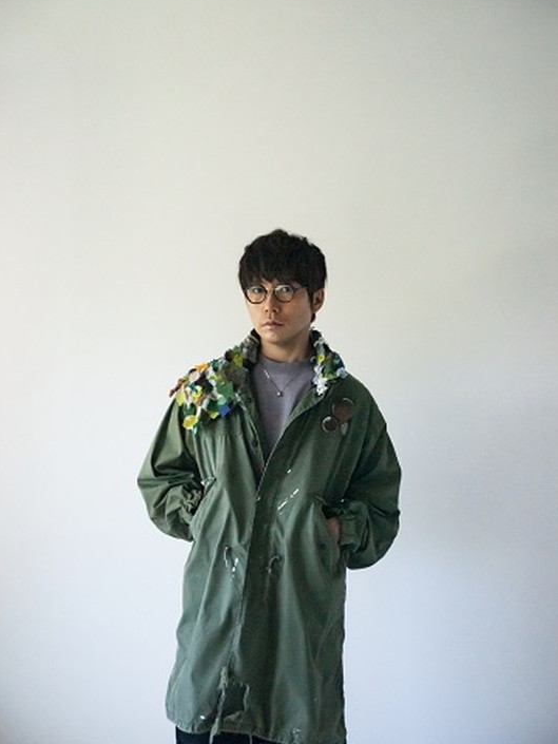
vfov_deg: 32.2
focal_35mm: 60
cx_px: 279
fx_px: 1289
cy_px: 356
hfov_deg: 24.4
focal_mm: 55
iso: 1600
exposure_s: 1/640
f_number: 2.8
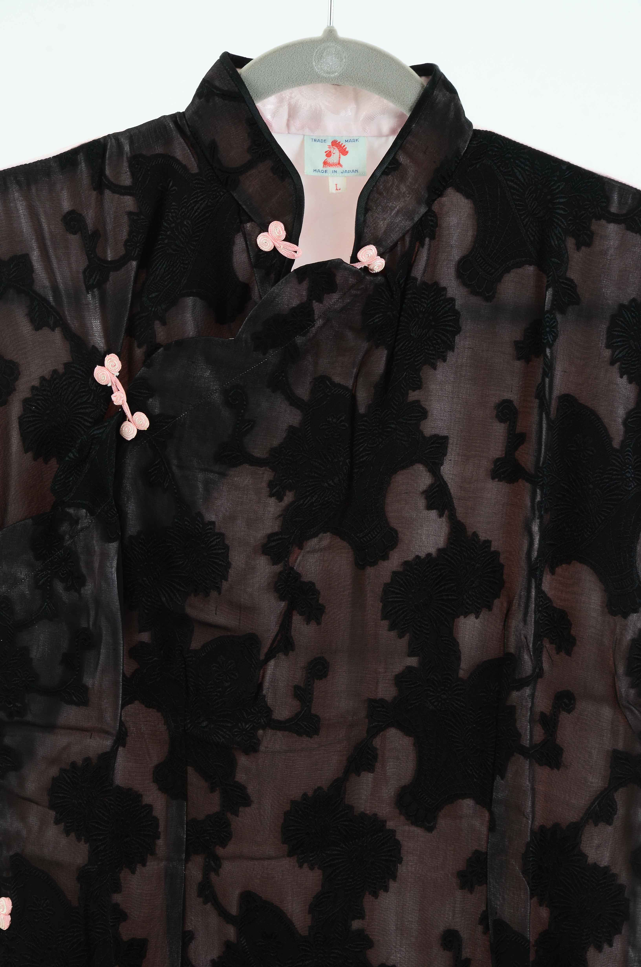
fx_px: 4225
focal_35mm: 158
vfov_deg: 13.1
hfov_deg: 8.7
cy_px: 484
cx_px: 320
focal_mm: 105
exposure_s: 1/80
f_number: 13
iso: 400
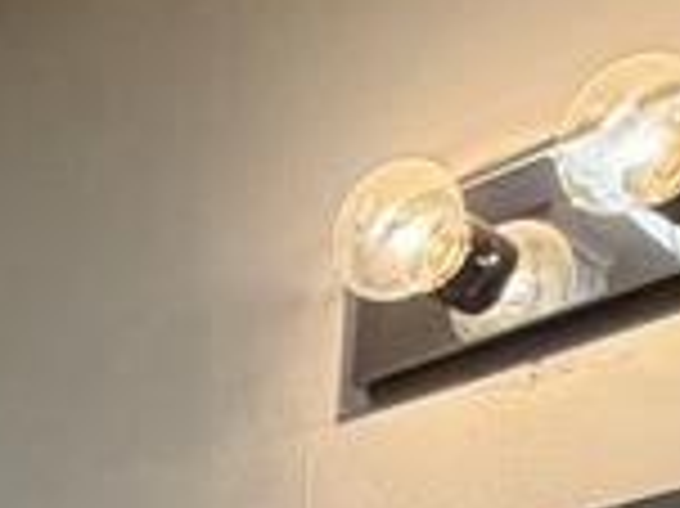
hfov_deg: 18.0
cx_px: -401
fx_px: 1865
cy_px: 1380
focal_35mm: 95
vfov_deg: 11.4
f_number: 2.2
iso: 250
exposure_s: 1/120
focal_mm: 2.22
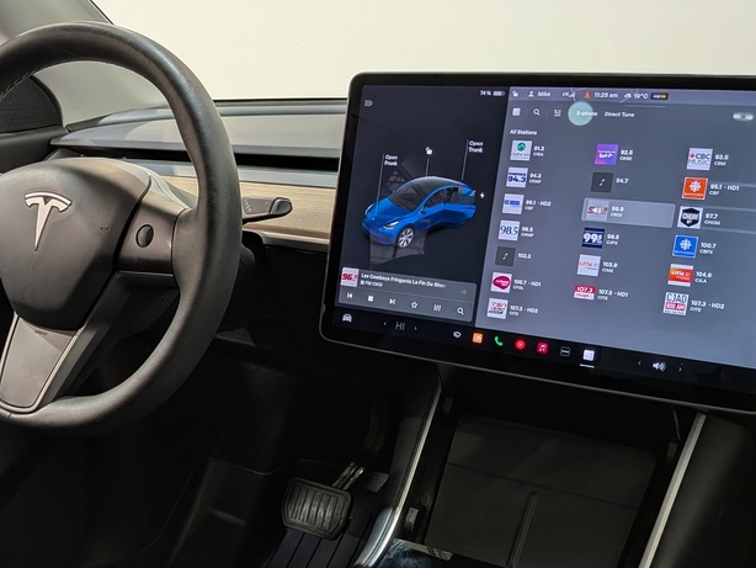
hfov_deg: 46.5
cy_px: 351
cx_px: 303
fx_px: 874
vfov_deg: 35.8
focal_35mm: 40
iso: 41
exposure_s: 1/25
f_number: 1.7
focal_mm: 4.53
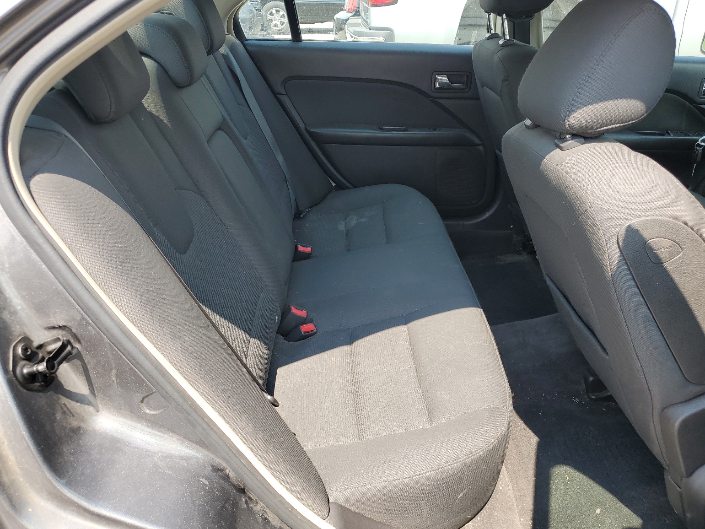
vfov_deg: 51.4
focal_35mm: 27
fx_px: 550
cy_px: 262
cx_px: 366
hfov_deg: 65.3
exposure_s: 1/500
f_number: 1.5
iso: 50
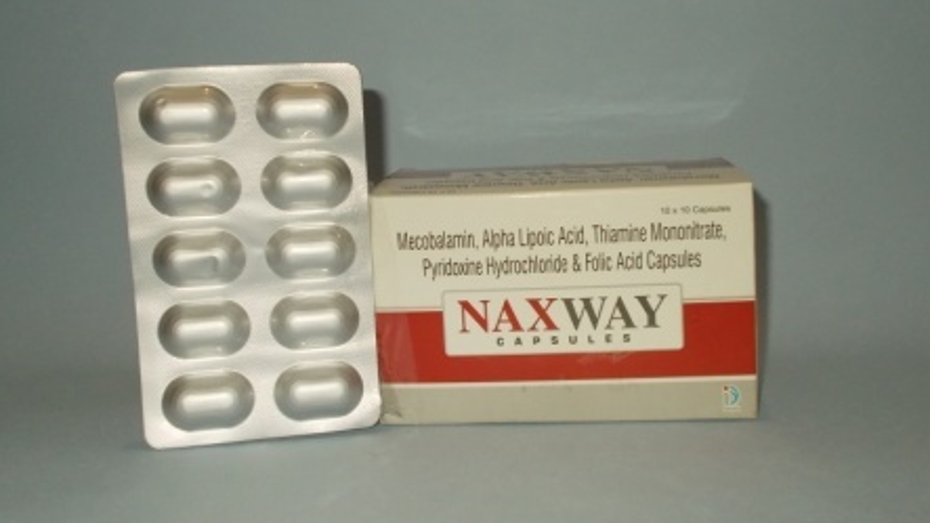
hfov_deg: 47.4
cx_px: 468
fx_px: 1060
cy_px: 216
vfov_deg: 27.7
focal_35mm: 43
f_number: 3.9
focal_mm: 6.9
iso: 200
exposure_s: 1/30
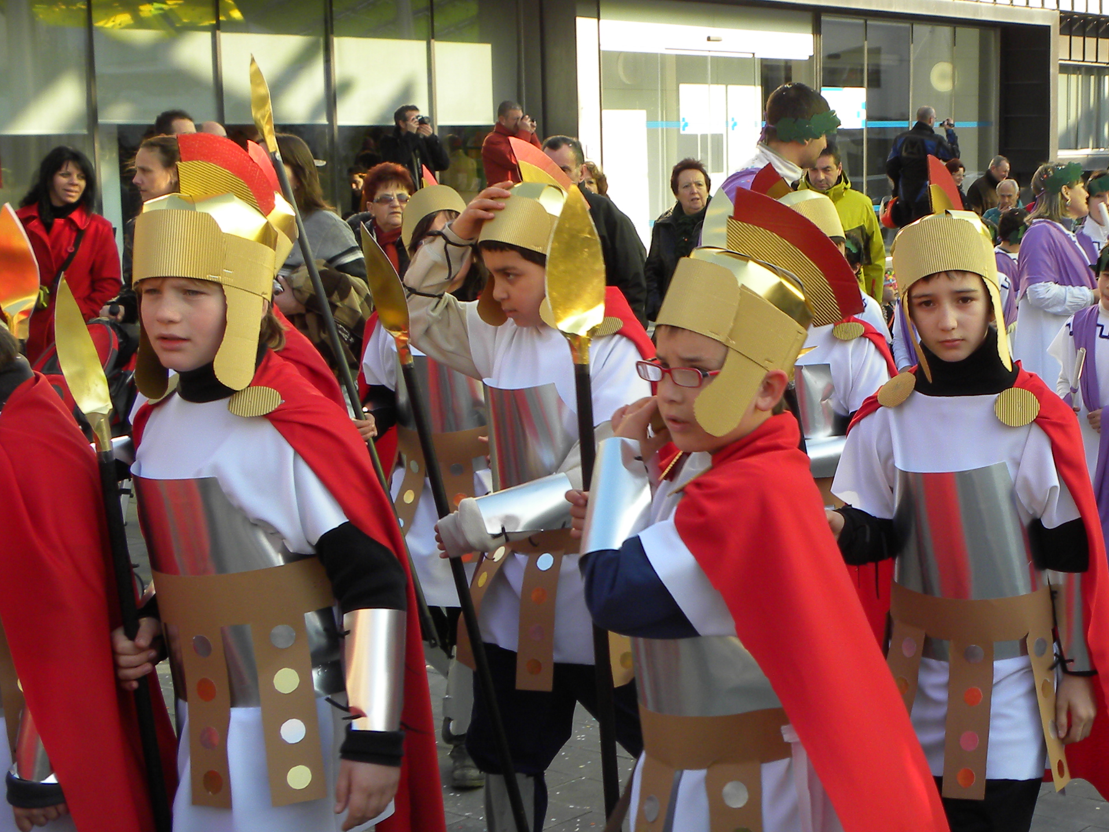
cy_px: 425
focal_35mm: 63
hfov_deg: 30.0
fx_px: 2018
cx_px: 896
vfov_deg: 23.3
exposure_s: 1/152
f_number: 4
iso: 64
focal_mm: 6.6
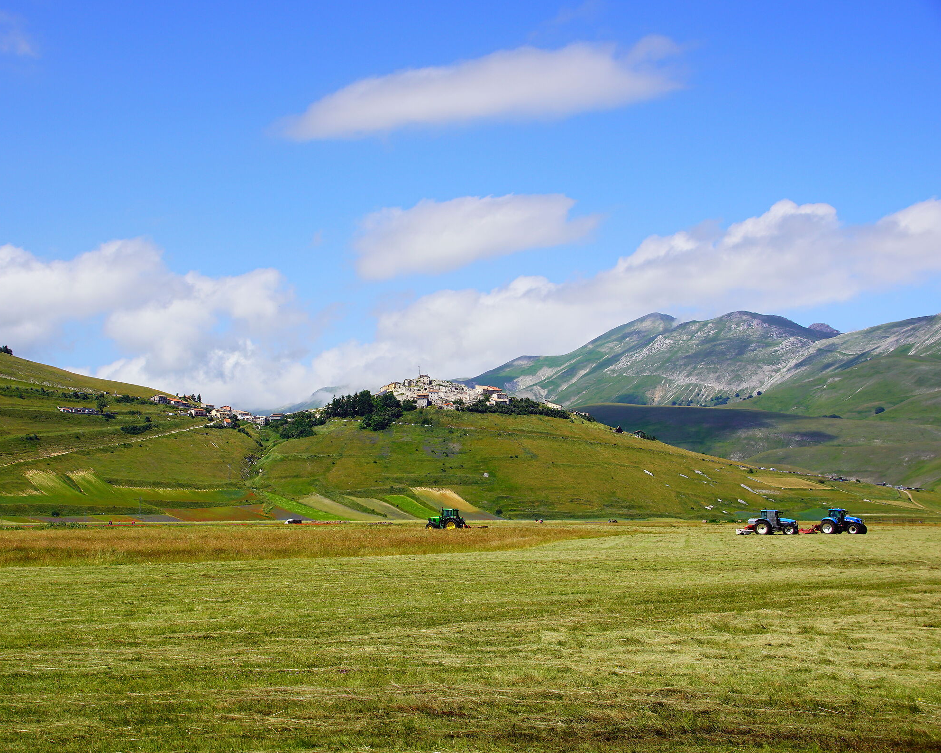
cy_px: 375
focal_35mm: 60
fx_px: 1659
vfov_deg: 25.6
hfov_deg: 31.6
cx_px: 388
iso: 100
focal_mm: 35
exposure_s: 1/350
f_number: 8
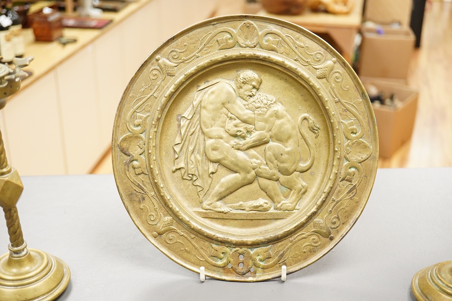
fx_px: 565
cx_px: 226
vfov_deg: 29.9
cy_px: 150
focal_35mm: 45
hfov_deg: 43.6
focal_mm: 30
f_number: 3.5
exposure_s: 1/200
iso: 2500
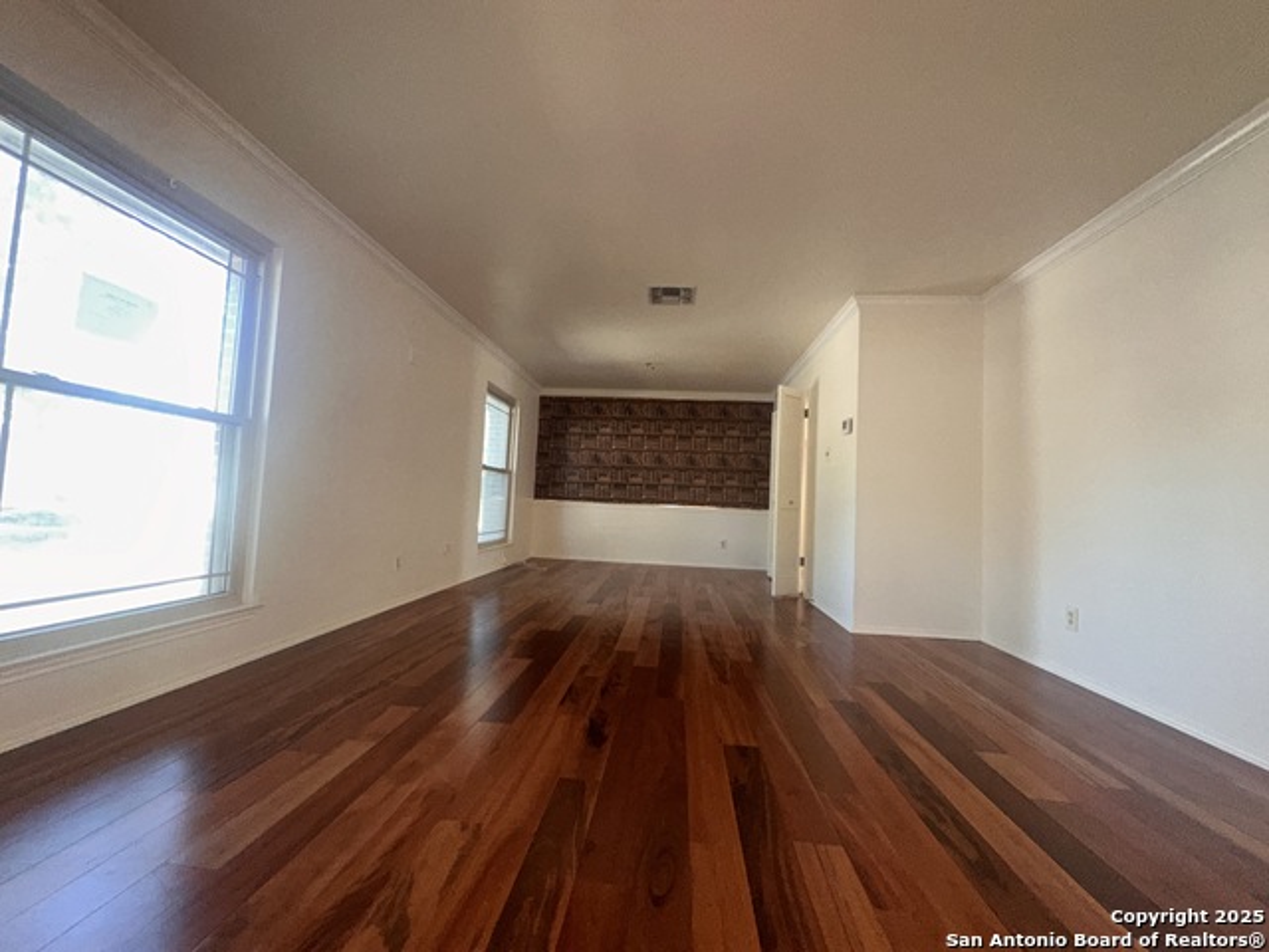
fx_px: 513
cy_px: 476
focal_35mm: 14
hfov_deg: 102.1
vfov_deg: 85.7
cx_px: 634
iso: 320
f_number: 2.2
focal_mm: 2.22
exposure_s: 1/60
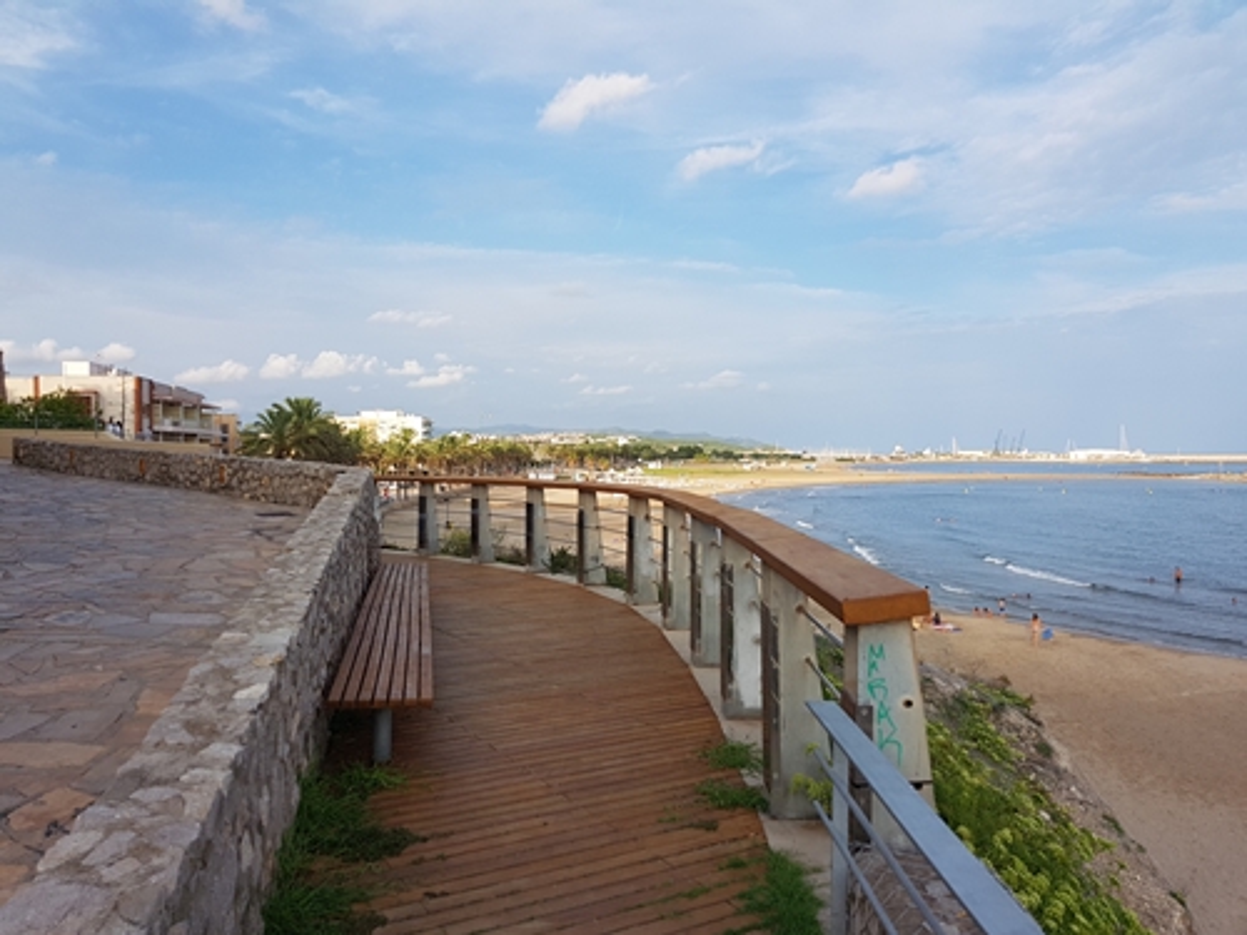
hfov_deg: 67.3
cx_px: 624
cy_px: 468
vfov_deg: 53.1
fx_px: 937
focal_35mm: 26
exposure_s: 1/1428
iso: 50
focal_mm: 4.2
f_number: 1.7
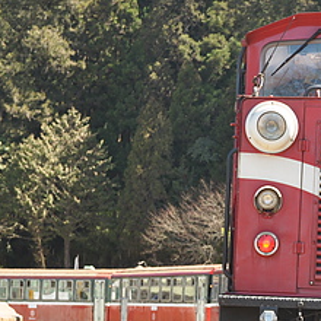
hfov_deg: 12.7
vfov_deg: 13.2
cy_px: 250
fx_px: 1385
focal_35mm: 132
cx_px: 435
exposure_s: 1/200
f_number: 6.3
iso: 200
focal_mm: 38
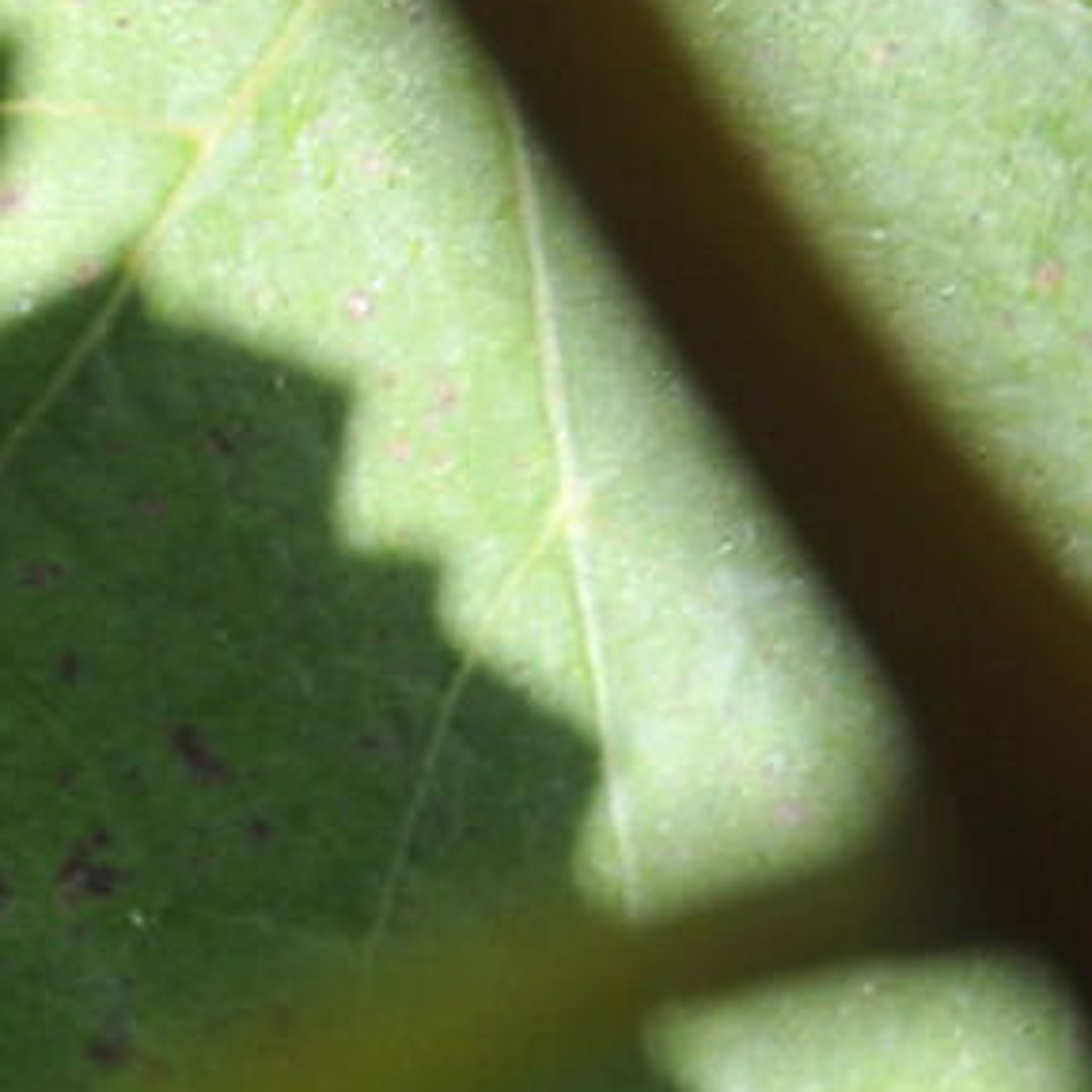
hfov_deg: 2.3
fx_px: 26518
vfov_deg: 2.4
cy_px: -823
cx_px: -2806
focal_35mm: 743
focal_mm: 70
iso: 200
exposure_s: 1/250
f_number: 4.8
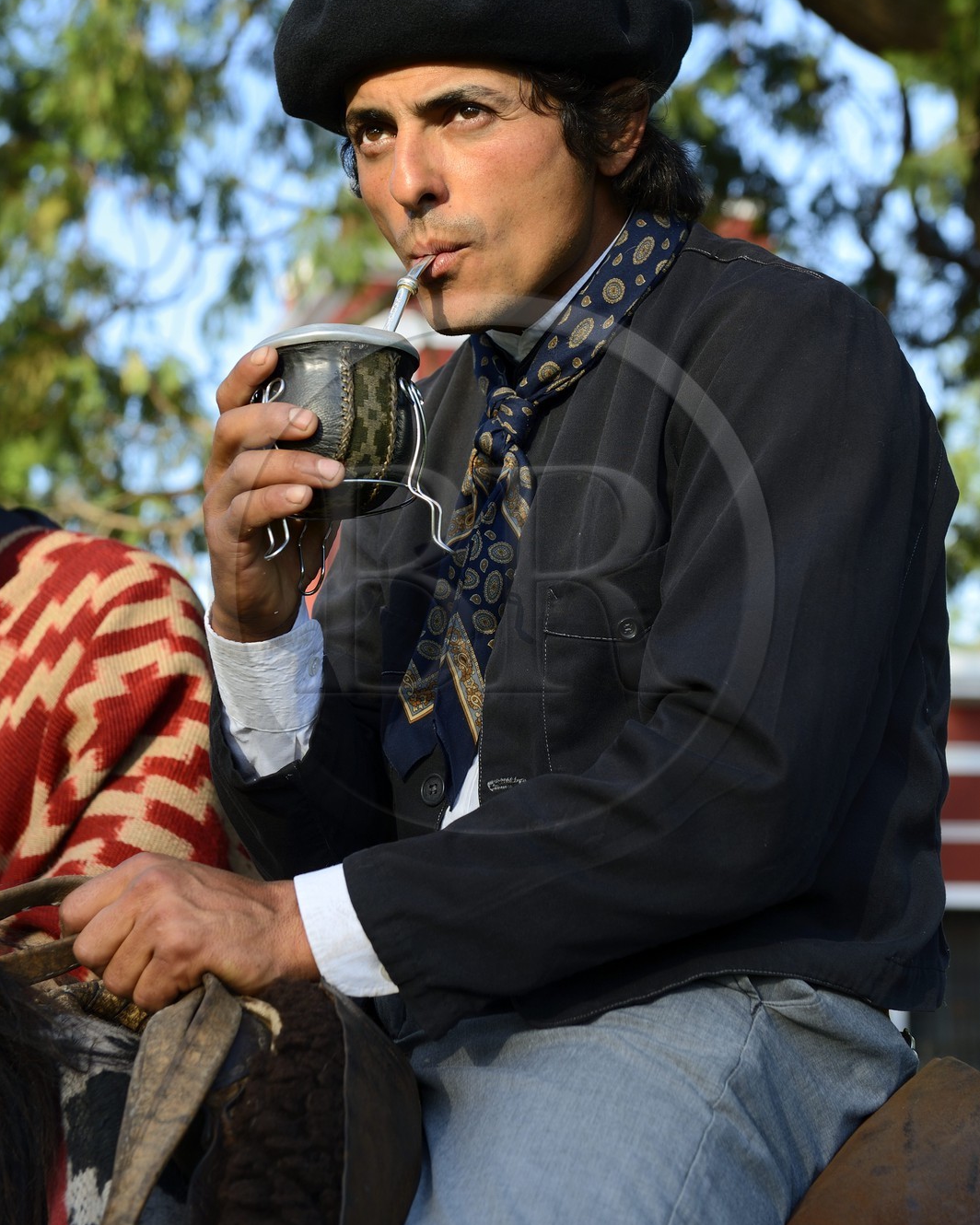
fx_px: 2538
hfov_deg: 21.9
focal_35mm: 70
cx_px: 490
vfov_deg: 27.1
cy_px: 581
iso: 200
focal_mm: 62
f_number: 5.6
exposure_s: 1/200
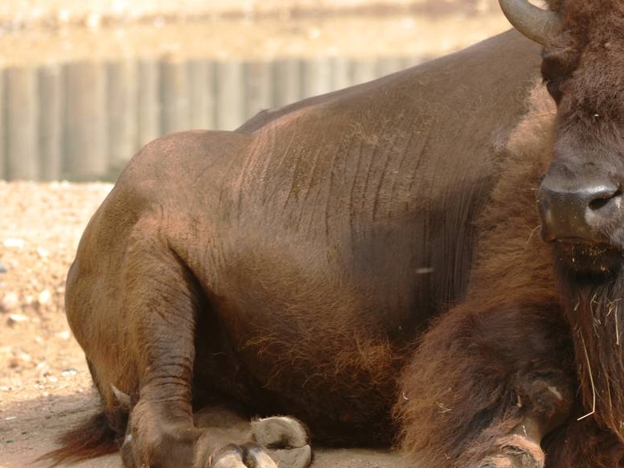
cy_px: 186
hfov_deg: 5.6
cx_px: 507
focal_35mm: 355
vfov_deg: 4.2
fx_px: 6400
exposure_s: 1/200
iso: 100
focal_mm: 120
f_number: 4.2
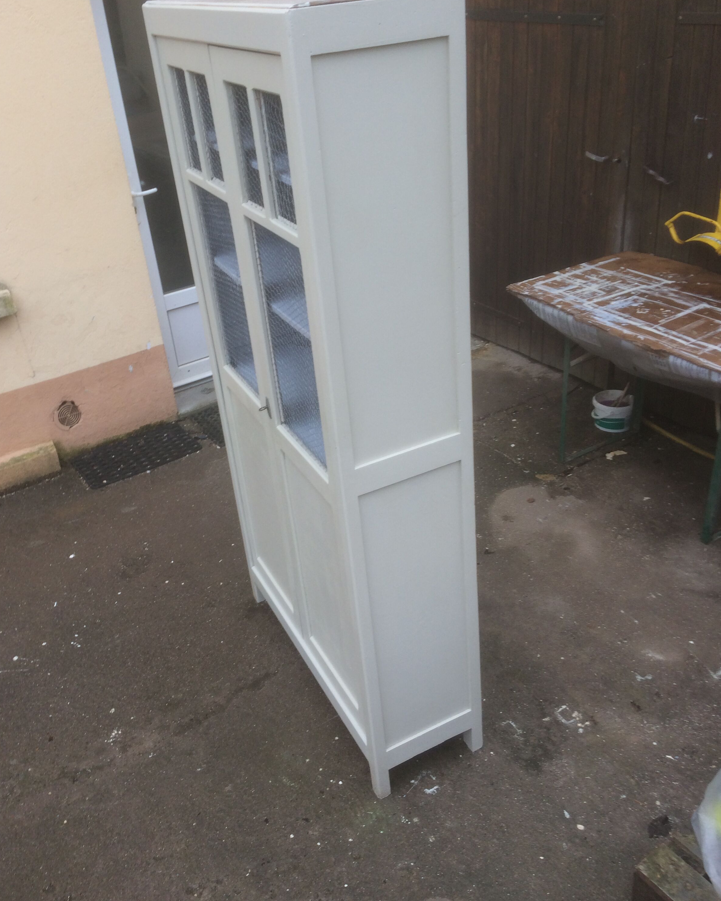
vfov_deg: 57.1
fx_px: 827
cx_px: 361
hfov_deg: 47.1
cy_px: 427
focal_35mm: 31
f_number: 2.2
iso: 50
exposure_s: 1/50
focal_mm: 4.15
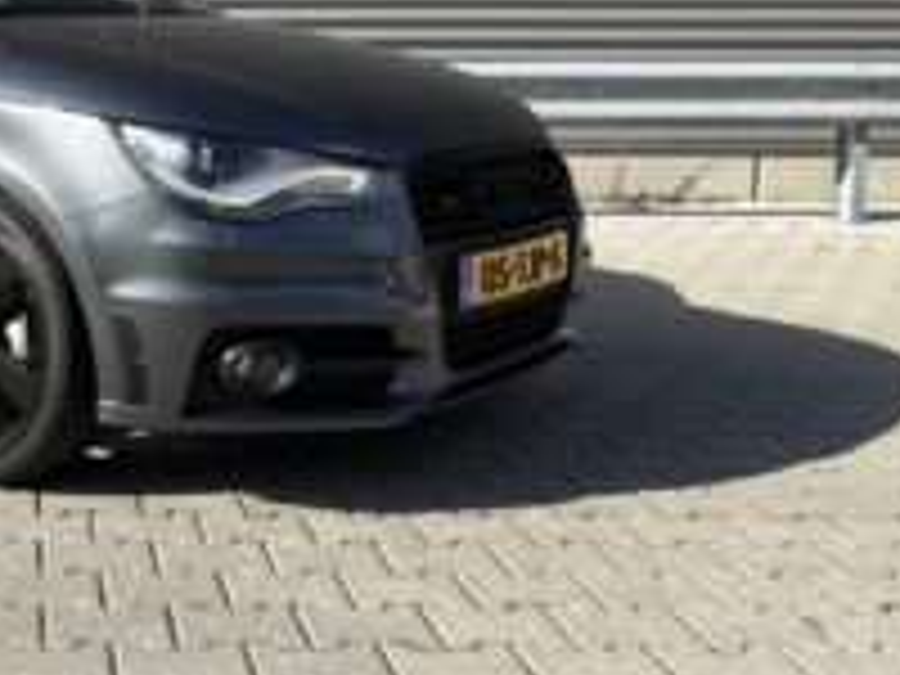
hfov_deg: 34.0
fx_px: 1352
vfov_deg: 27.8
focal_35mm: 52
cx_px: 27
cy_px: 212
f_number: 1.6
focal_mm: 5.96
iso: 50
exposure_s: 1/2105
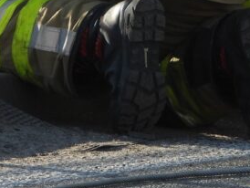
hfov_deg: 1.0
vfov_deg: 0.7
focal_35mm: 1990
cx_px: 217
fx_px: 14385
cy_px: -129
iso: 100
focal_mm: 95.8
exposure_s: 1/250
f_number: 5
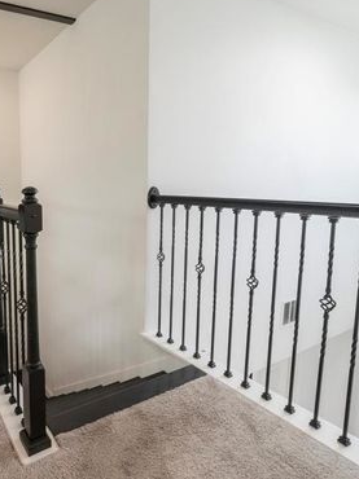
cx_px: 50
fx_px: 305
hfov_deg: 54.7
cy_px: 223
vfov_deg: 76.3
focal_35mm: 22
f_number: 6.3
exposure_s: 1/30
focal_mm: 12
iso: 160
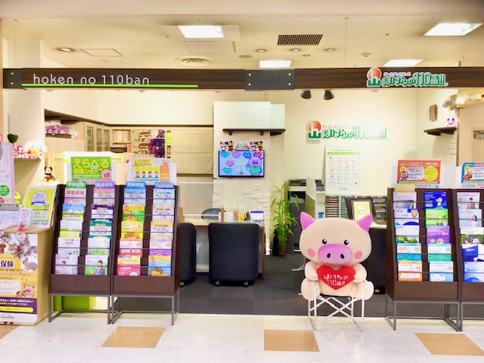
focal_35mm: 32
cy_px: 182
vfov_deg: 44.2
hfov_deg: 56.8
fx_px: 447
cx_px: 244
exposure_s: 1/30
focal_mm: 3.3
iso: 25
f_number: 2.4
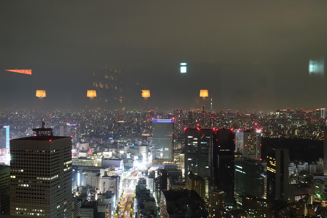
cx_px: 164
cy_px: 109
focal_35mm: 37
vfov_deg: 35.9
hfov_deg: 51.9
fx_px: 336
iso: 1600
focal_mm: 13.72
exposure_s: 1/6
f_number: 2.8
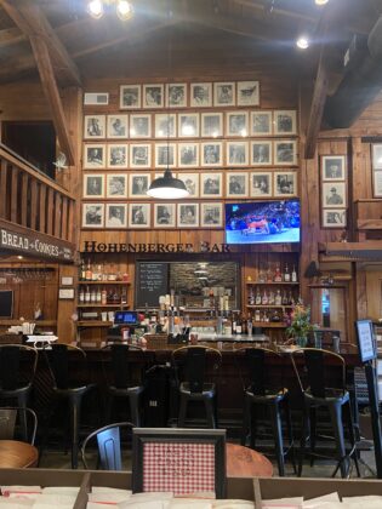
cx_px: 191
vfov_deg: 67.3
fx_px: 383
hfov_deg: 53.1
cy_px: 254
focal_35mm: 26
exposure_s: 1/60
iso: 400
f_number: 1.8
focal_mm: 4.25
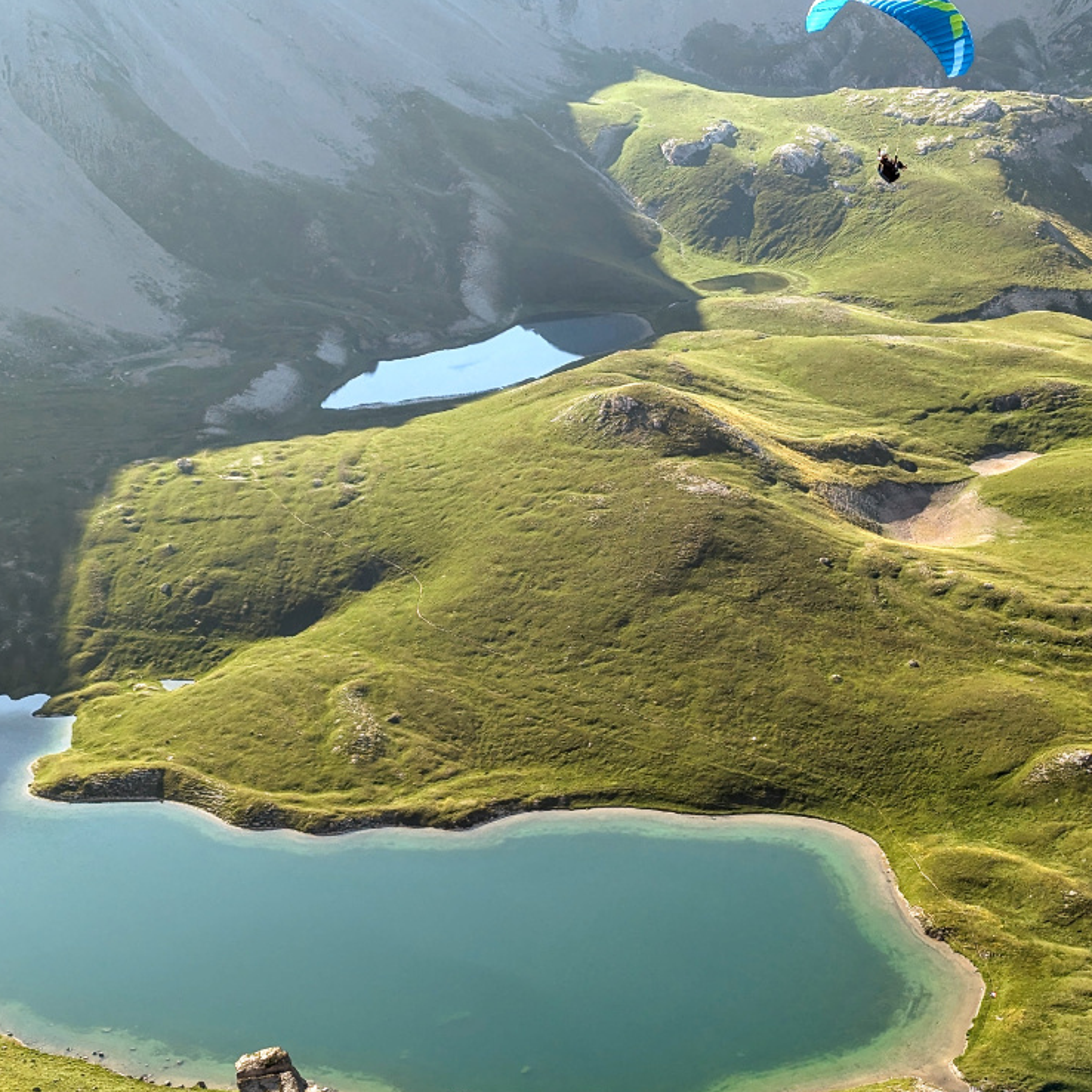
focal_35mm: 65
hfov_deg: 26.4
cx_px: 691
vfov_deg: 26.5
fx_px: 2320
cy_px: 530
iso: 45
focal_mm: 6.81
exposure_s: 1/759
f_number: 1.85
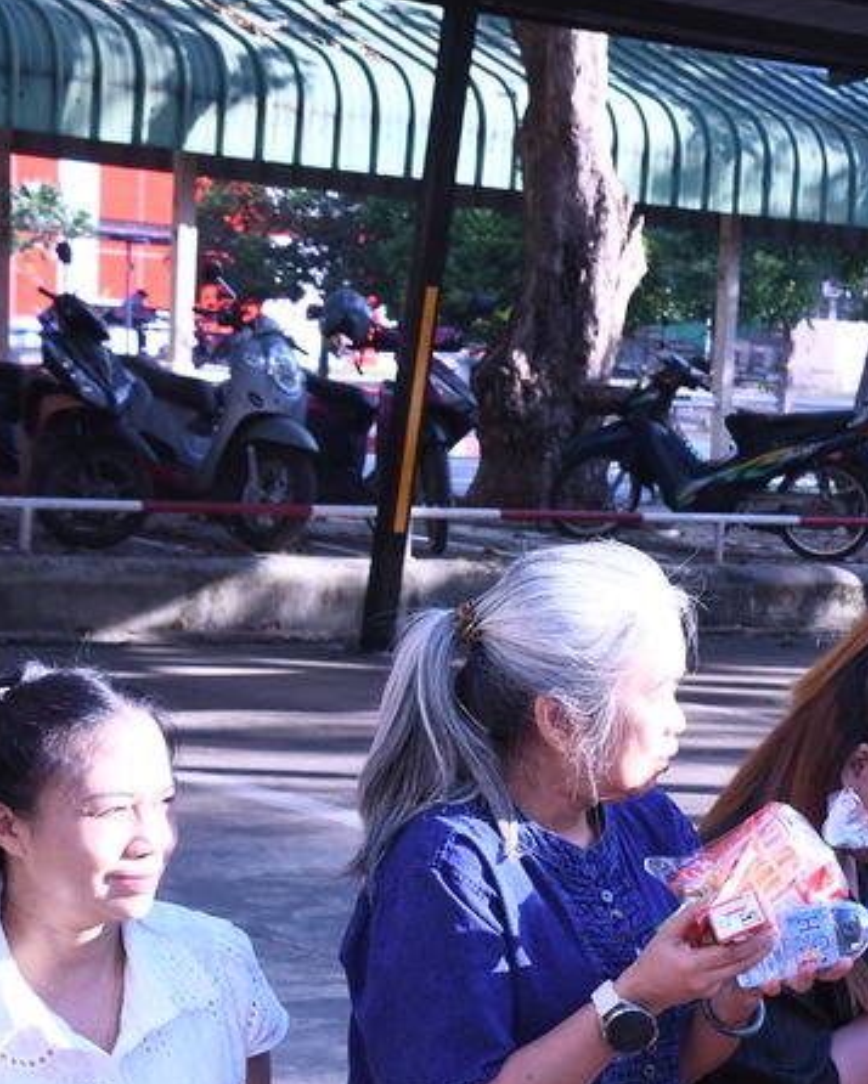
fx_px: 3114
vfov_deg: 19.7
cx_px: 1028
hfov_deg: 15.3
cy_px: 760
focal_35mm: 97
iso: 1250
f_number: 10
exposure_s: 1/400
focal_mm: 30
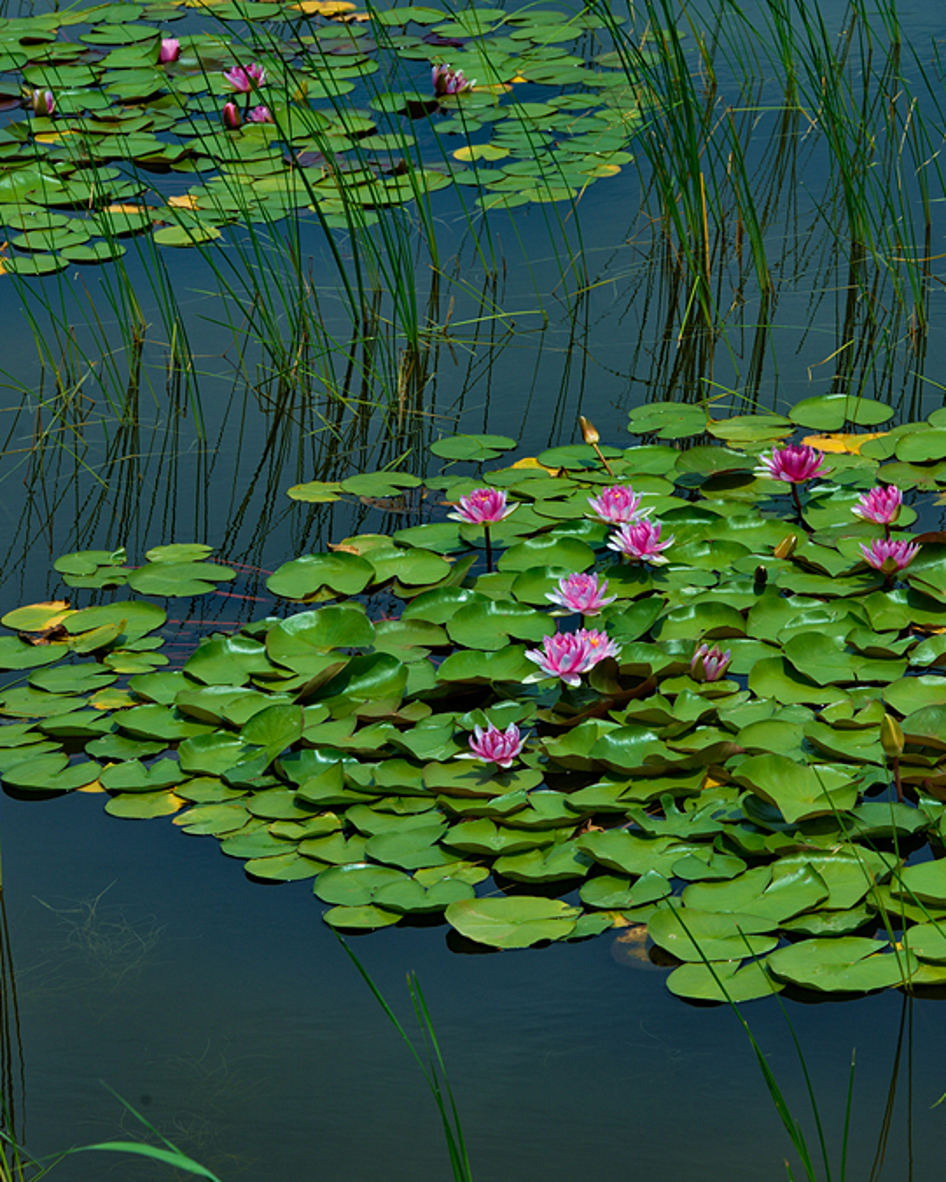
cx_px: 774
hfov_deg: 8.7
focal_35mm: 177
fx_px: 6193
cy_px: 591
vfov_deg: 10.9
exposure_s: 1/250
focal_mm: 125
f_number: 11
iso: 200
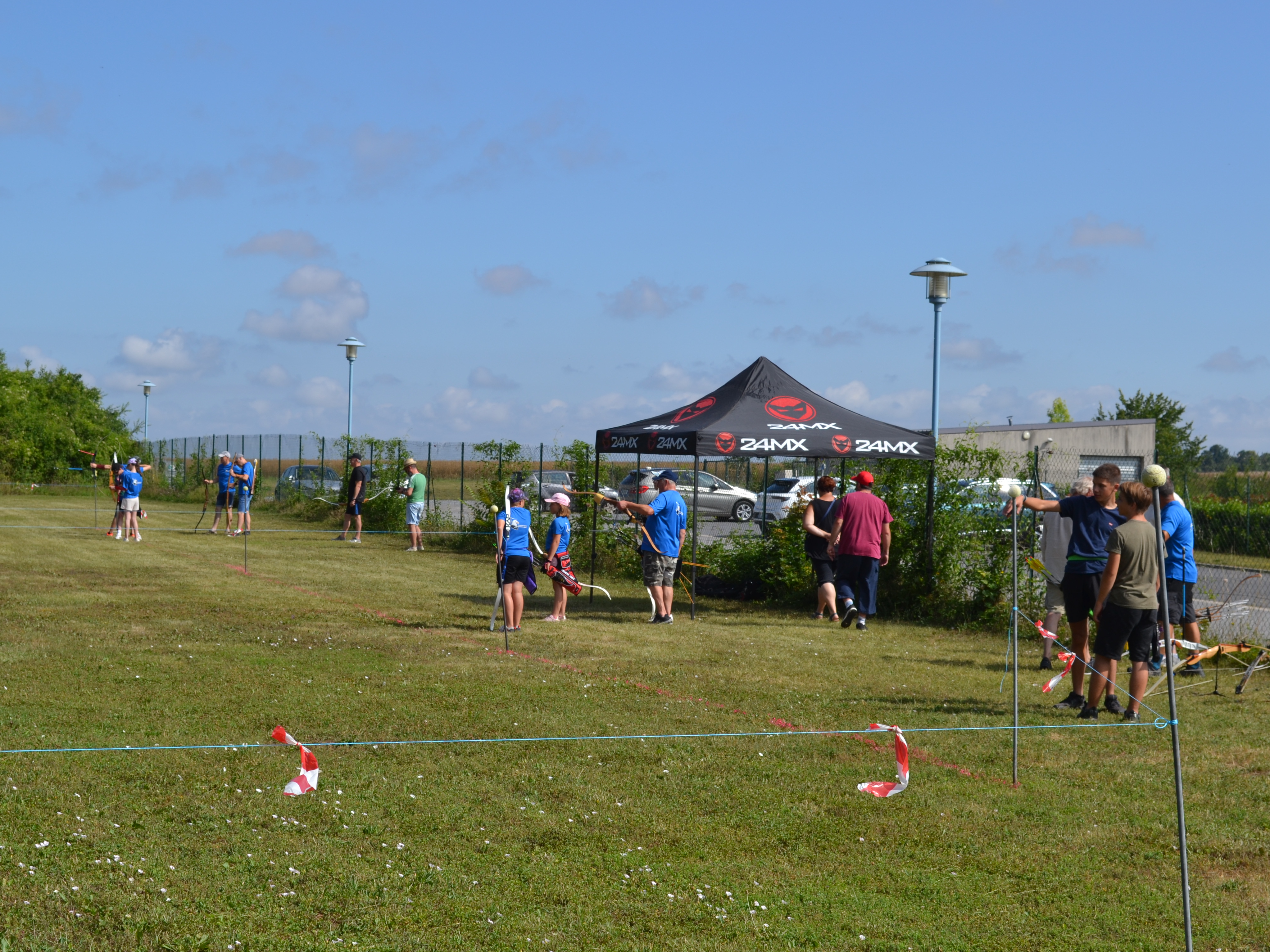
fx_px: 2385
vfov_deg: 22.6
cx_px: 605
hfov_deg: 29.8
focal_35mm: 65
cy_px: 476
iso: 100
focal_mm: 40
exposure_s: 1/250
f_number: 8
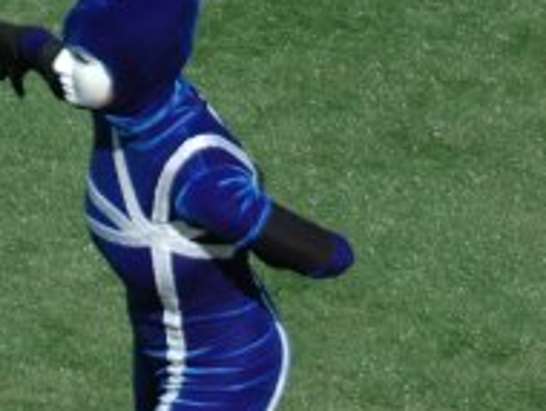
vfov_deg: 0.8
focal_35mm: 1819
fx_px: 28727
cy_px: 460
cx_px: 105
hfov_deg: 1.1
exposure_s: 1/1000
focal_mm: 400
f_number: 5.6
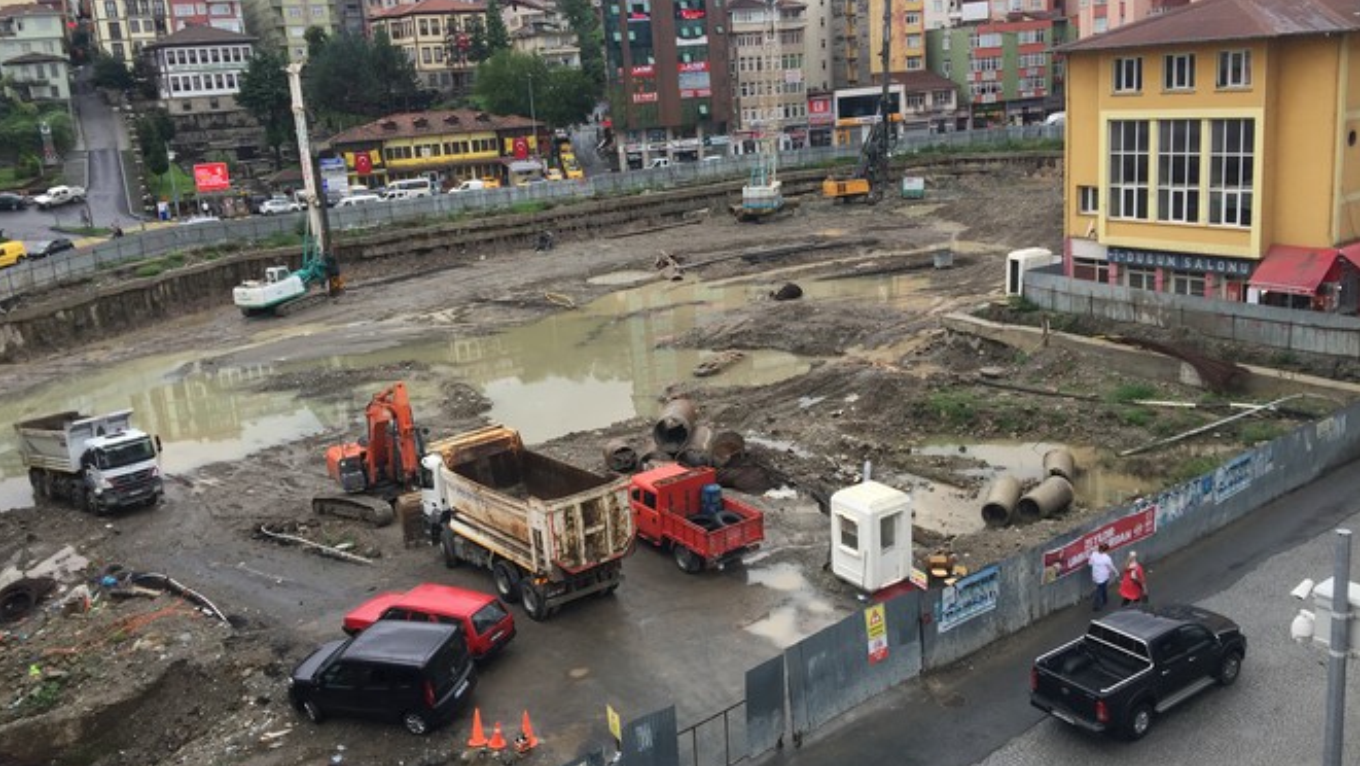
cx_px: 675
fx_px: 1154
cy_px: 350
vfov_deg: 36.7
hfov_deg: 61.0
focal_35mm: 32
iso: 32
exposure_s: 1/247
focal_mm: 4.15
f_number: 2.2
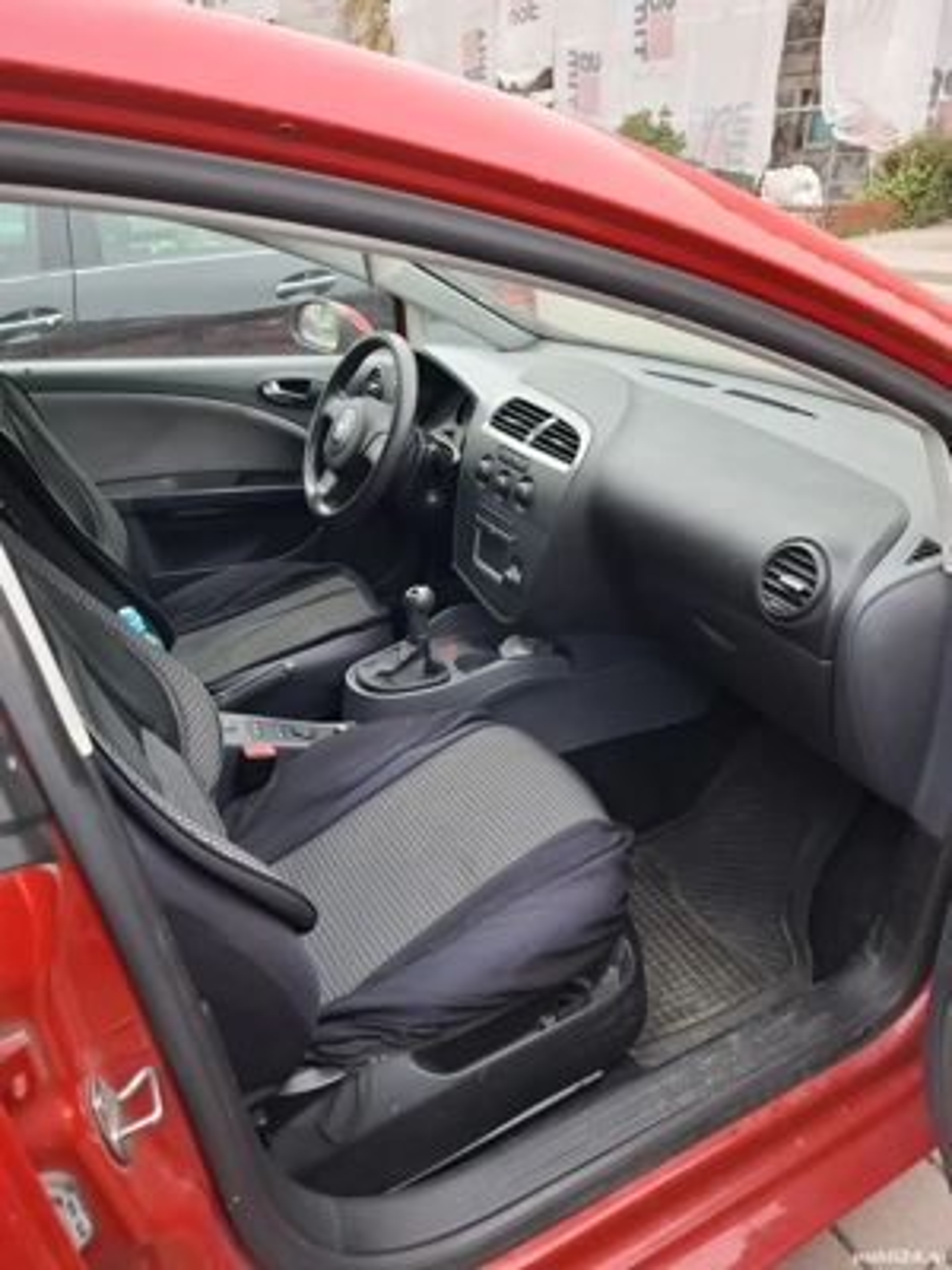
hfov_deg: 58.9
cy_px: 635
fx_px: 843
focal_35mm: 23
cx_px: 476
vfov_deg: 73.9
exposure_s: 1/50
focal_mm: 5.54
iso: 320
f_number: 1.8
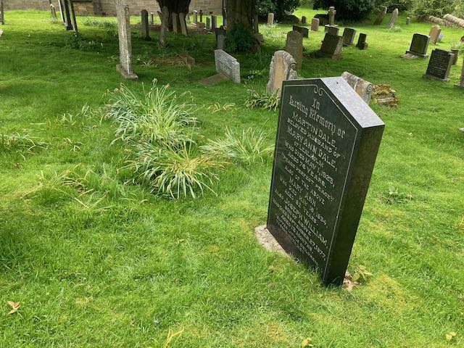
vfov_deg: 49.7
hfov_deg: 63.4
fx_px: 375
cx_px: 232
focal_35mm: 28
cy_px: 174
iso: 20
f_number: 1.8
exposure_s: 1/403
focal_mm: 3.99
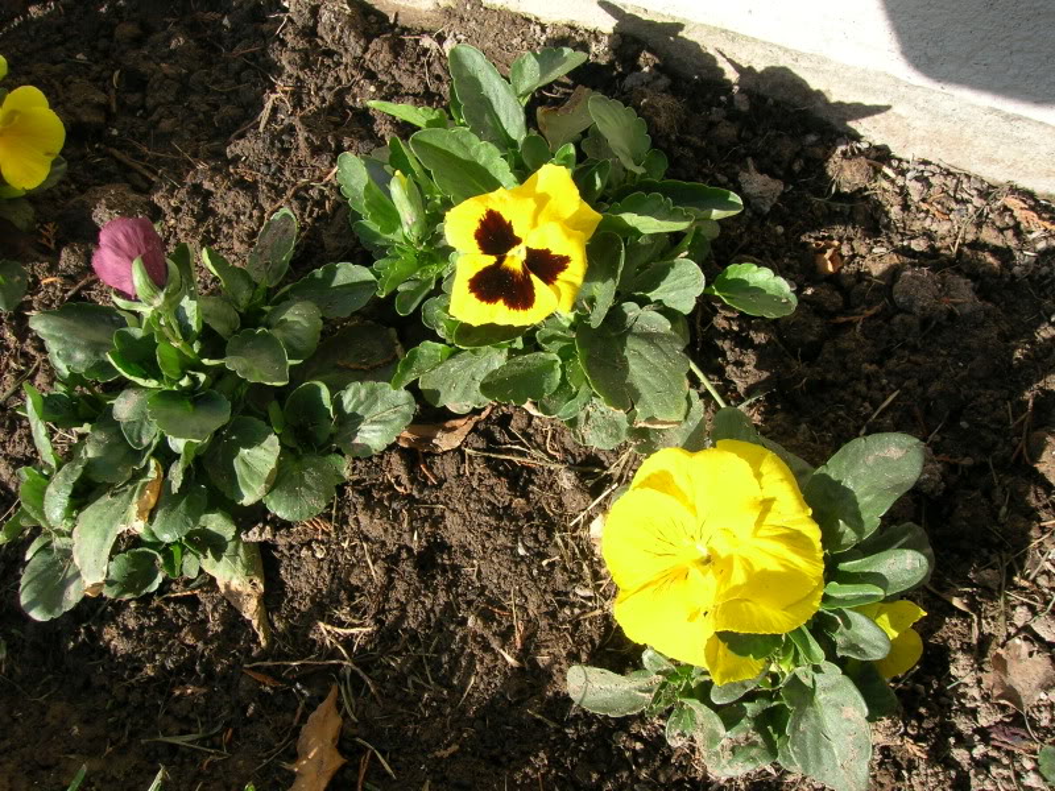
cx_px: 528
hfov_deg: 54.0
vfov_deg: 41.8
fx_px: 1036
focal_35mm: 34
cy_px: 396
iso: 50
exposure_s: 1/172
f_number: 4.9
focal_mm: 5.7
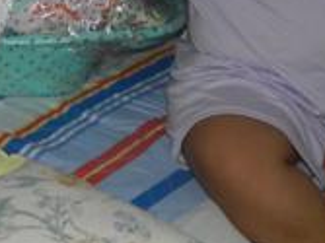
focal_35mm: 88
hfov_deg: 22.0
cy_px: 4
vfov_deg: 16.4
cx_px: 70
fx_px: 826
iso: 200
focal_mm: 4
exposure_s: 1/30
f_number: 3.4
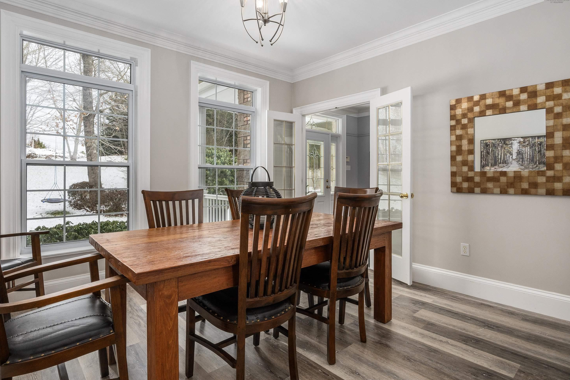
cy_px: 184
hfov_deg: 86.9
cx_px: 274
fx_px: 301
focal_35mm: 19
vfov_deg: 64.5
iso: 320
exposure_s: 1/20
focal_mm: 12
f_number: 10
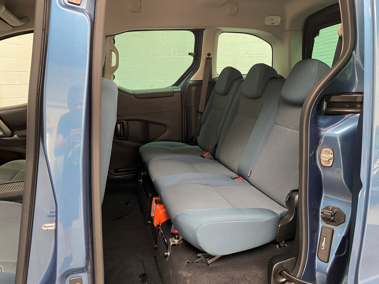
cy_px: 142
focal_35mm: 26
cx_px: 190
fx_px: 285
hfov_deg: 67.3
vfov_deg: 53.1
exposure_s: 1/50
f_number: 1.8
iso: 200
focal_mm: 4.25
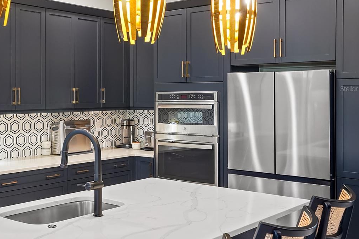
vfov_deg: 25.9
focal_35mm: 52
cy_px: 89
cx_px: 89
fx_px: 519
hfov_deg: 37.2
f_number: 9
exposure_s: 1/15
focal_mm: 33
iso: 1600
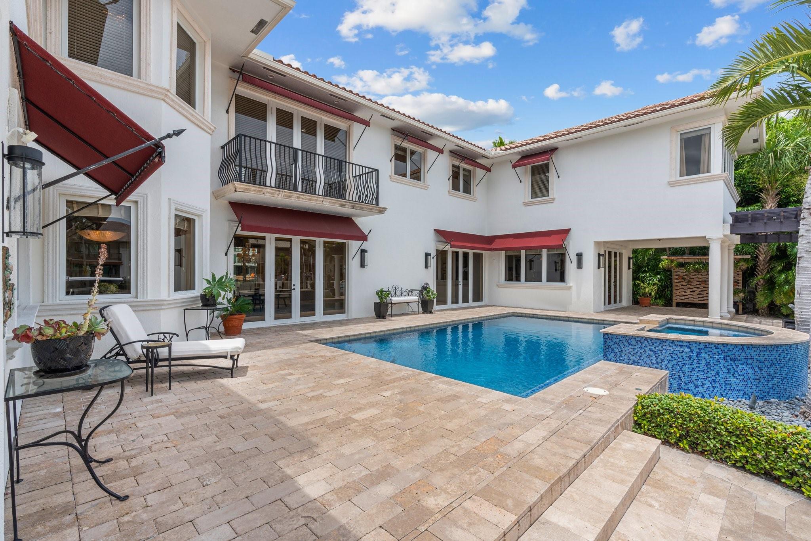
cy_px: 270
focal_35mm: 16
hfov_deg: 96.7
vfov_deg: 73.7
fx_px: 360
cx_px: 406
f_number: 11
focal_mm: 16
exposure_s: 1/160
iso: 320
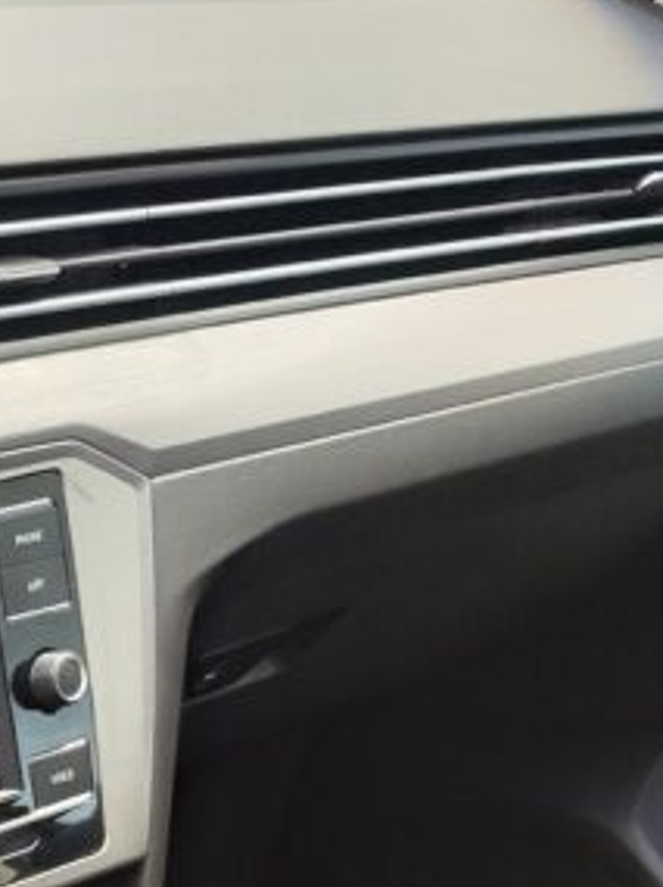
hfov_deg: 13.6
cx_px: -542
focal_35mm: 97
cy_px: 1260
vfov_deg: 18.4
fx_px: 2483
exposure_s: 1/54.6
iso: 339
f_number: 1.69
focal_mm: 7.01
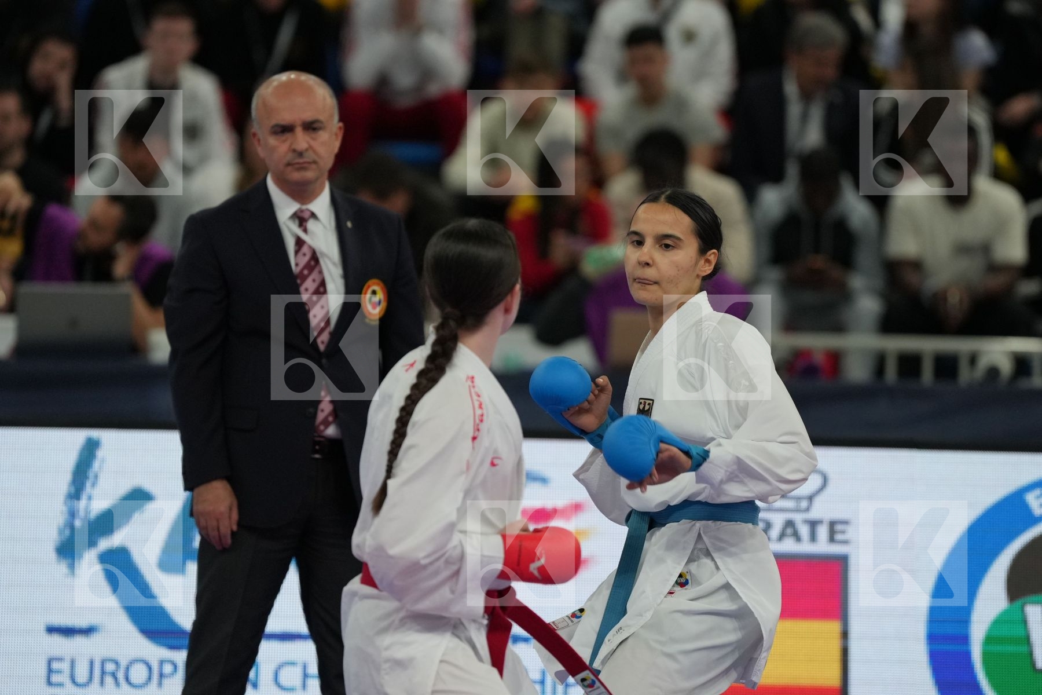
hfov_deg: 6.9
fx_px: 8683
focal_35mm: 300
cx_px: 521
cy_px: 348
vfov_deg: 4.6
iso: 1600
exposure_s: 1/1000
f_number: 2.8
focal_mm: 200
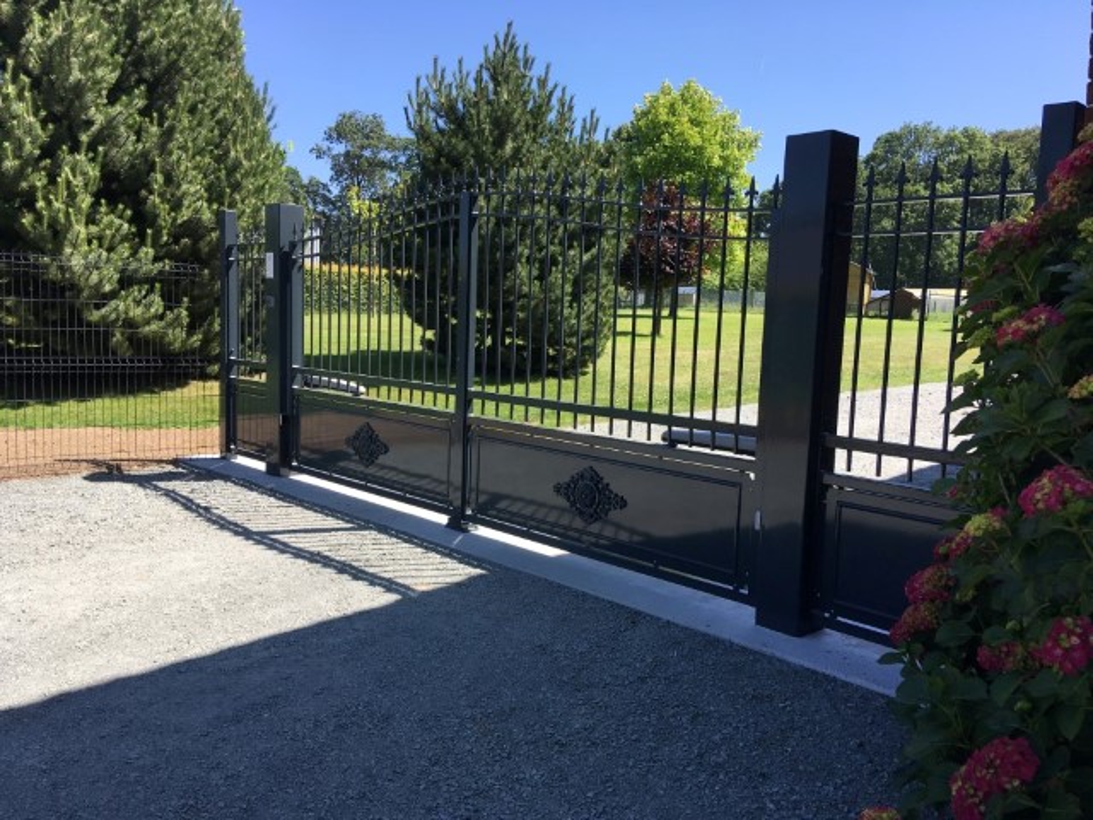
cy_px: 410
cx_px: 546
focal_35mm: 29
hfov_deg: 61.7
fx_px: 916
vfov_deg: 48.2
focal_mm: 4.15
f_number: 2.2
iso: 25
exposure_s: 1/864
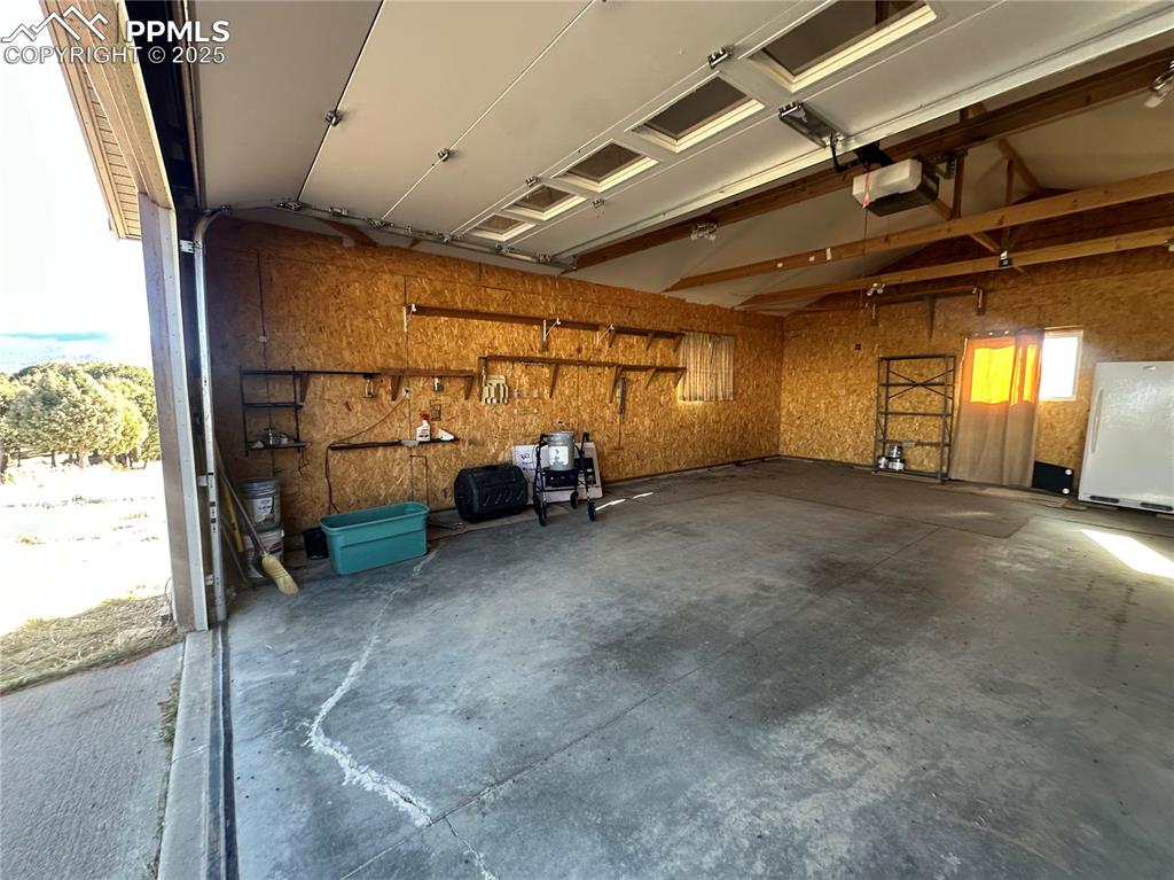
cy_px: 440
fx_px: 475
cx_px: 587
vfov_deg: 85.6
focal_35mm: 14
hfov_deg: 102.1
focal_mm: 2.22
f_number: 2.2
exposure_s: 1/99
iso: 160
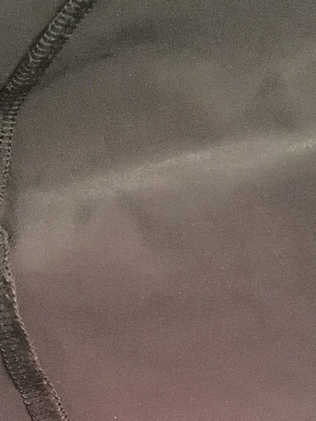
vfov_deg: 23.0
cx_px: 135
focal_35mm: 77
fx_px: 937
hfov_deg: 19.1
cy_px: 523
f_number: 2.2
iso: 2000
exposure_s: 1/17
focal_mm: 4.15
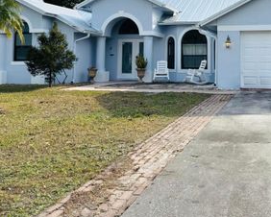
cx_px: 209
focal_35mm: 45
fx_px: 361
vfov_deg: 32.5
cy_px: 41
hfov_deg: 39.8
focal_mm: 5.96
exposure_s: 1/5348
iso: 50
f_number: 1.6
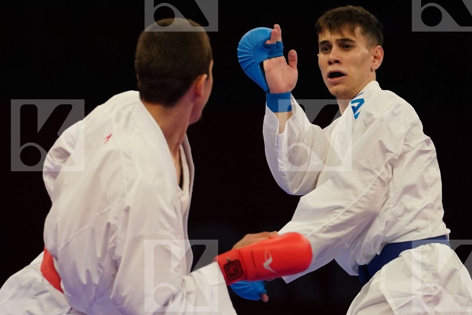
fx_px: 4929
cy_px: 135
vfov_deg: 3.7
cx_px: 181
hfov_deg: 5.5
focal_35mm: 376
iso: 2000
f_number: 2.8
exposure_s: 1/1000
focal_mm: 167
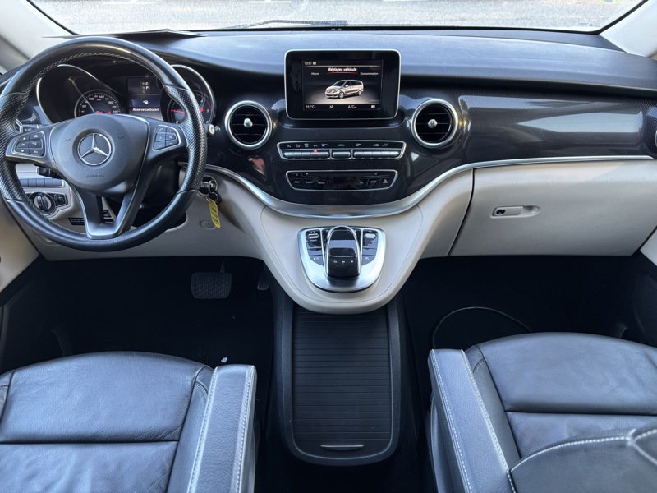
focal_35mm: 26
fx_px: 493
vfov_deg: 53.1
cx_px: 328
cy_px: 246
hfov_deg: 67.3
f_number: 1.6
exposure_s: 1/43
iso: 100
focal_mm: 5.96
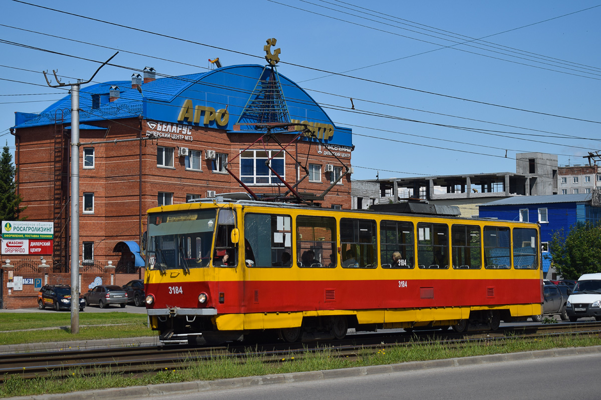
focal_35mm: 72
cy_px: 200
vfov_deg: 18.9
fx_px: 1202
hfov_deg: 28.1
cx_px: 300
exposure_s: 1/800
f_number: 6.3
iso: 100
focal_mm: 48
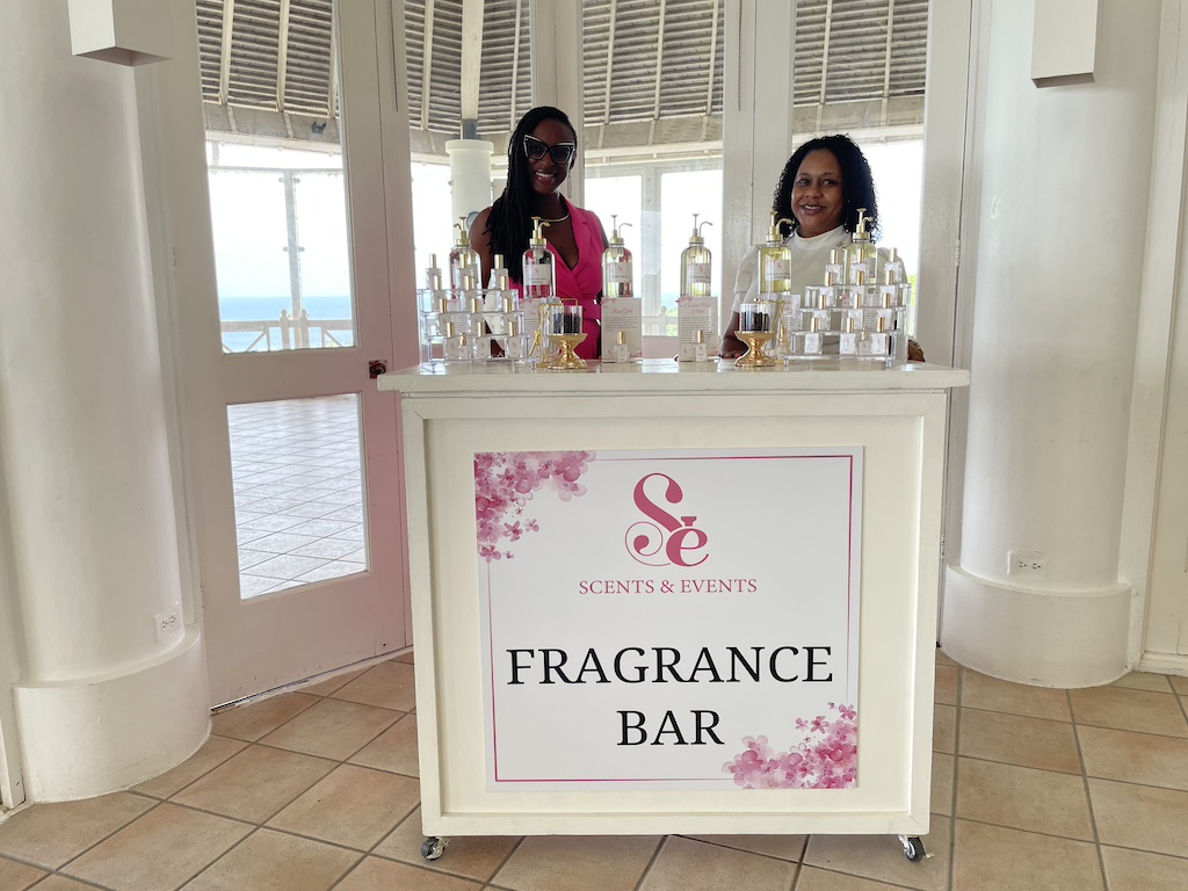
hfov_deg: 67.3
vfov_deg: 53.1
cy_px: 446
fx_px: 892
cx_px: 594
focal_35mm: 26
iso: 32
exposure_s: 1/267
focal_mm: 4.2
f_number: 1.6
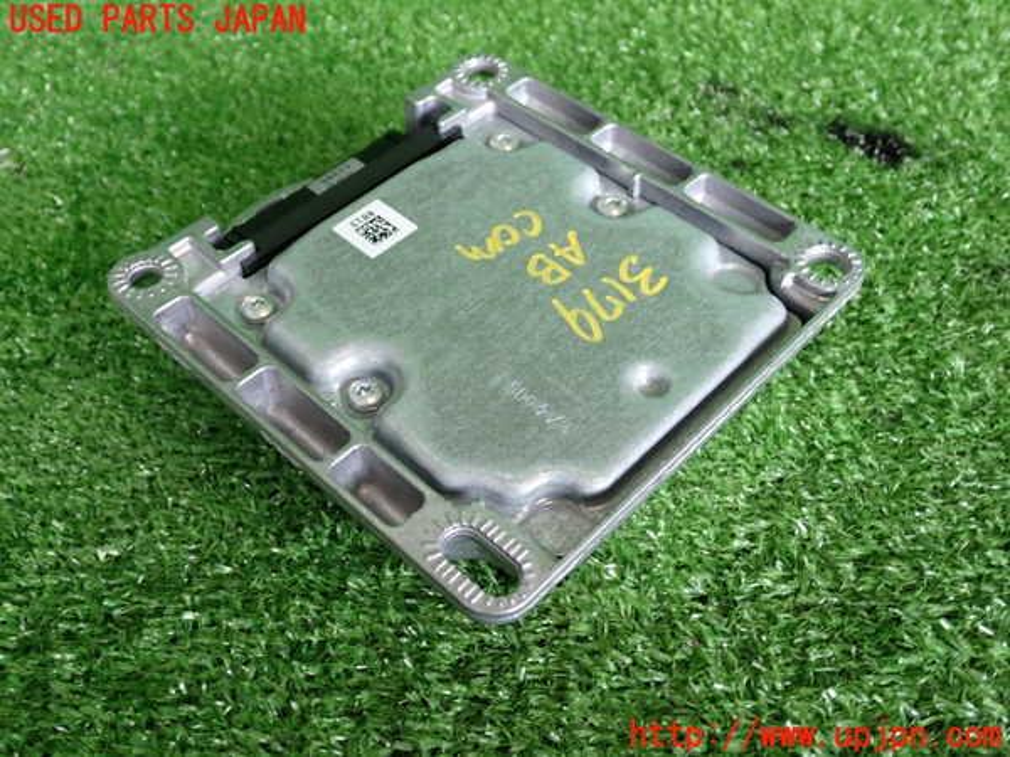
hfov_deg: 51.4
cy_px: 378
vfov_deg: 39.7
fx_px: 1050
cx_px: 505
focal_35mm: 36
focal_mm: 6.37
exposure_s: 1/40
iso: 200
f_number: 2.5
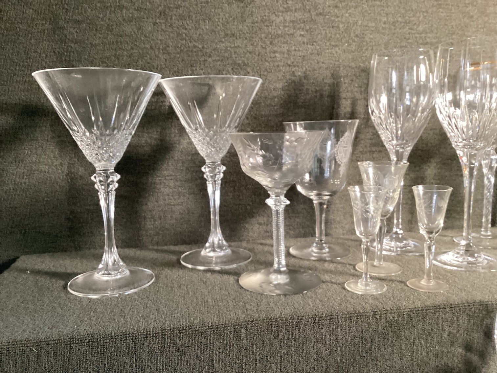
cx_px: 248
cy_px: 186
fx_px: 445
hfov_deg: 58.3
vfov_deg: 45.4
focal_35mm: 31
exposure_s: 1/33
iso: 250
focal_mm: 3.3
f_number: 2.4
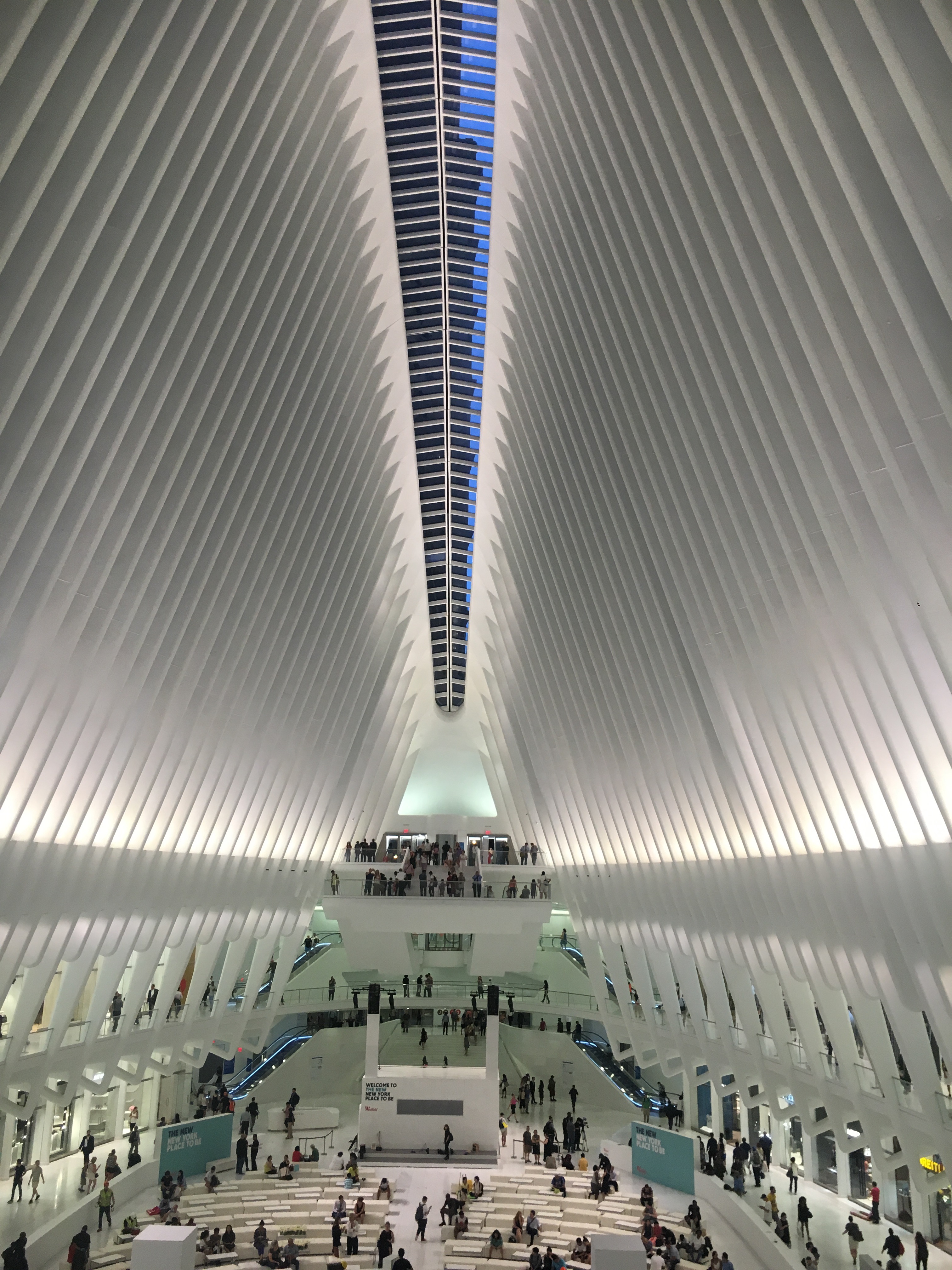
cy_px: 635
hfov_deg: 48.2
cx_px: 476
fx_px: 1063
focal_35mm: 29
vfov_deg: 61.7
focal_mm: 4.15
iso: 32
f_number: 2.2
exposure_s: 1/30
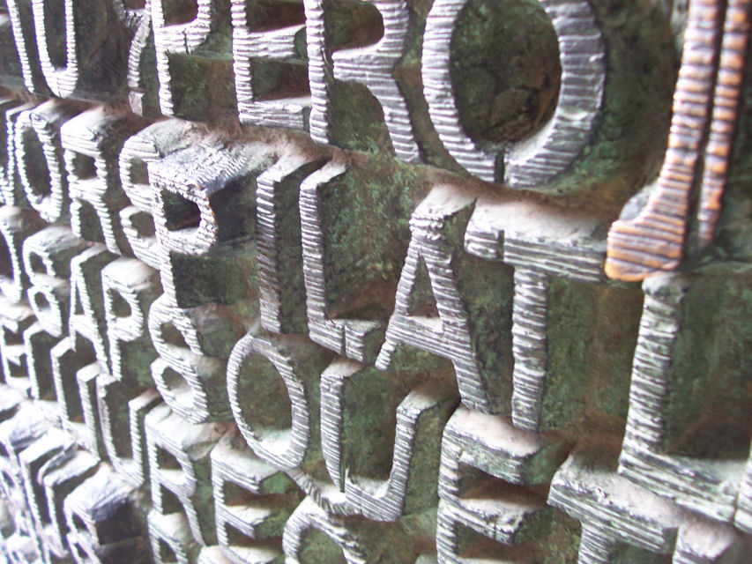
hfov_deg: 50.1
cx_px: 376
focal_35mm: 37
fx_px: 804
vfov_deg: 38.7
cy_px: 282
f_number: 2.8
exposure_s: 1/10
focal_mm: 5.6
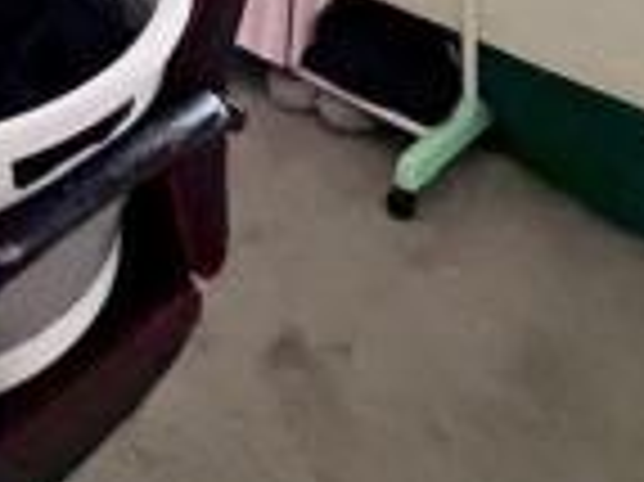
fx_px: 1060
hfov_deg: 32.7
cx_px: 115
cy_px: -484
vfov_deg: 17.8
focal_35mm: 57
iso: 800
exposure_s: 1/60
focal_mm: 2.22
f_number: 2.2
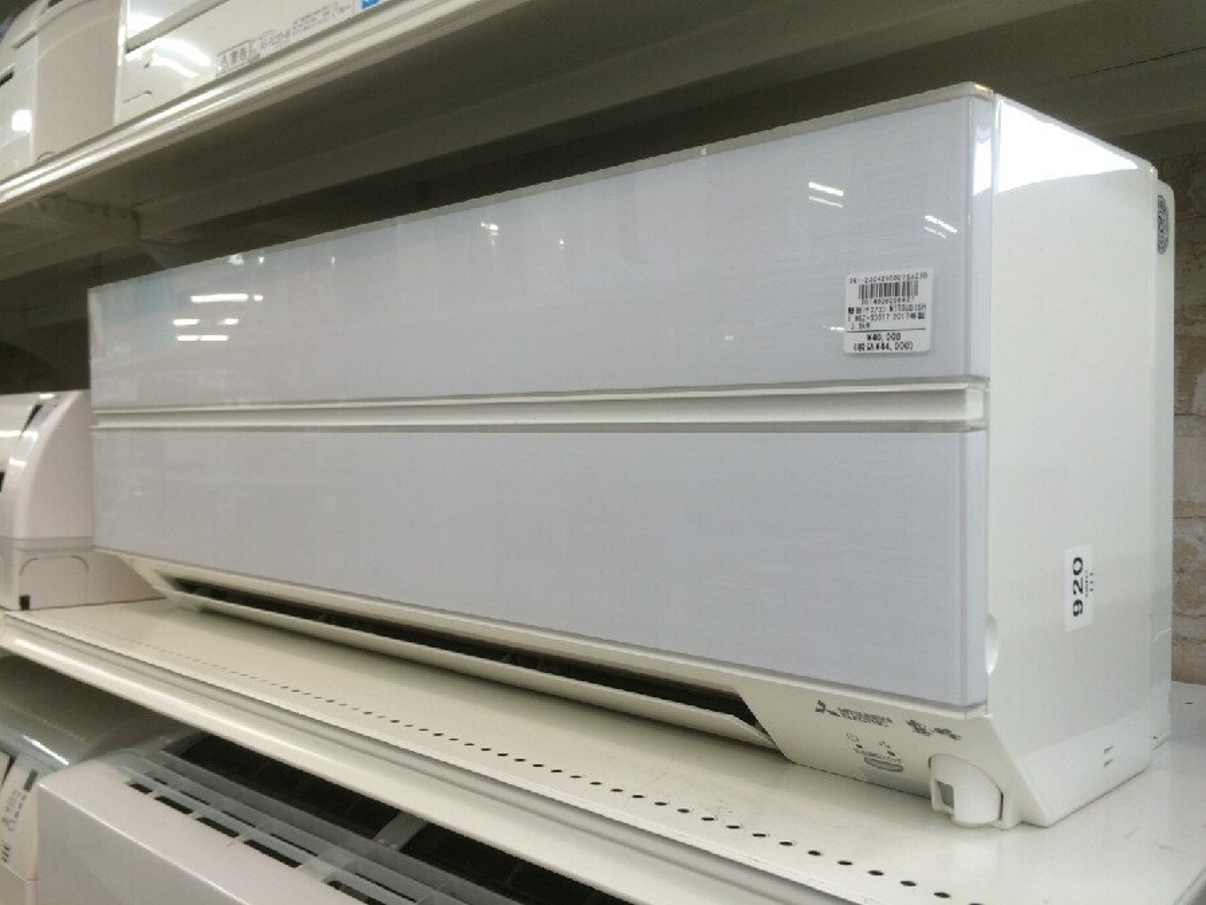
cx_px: 603
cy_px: 452
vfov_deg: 48.2
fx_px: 1010
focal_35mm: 29
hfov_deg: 61.7
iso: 40
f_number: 2.2
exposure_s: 1/60
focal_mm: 4.15
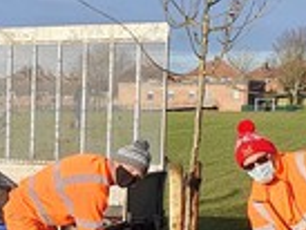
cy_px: 173
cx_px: -22
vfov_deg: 13.7
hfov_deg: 17.6
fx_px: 956
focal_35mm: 108
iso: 50
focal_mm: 4.32
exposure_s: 1/1104
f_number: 2.4
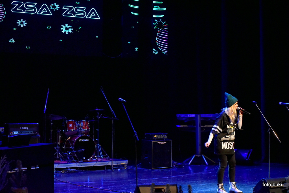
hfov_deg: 25.3
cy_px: 96
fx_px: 643
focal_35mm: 80
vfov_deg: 17.1
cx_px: 144
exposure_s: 1/400
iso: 3200
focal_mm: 80
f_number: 5
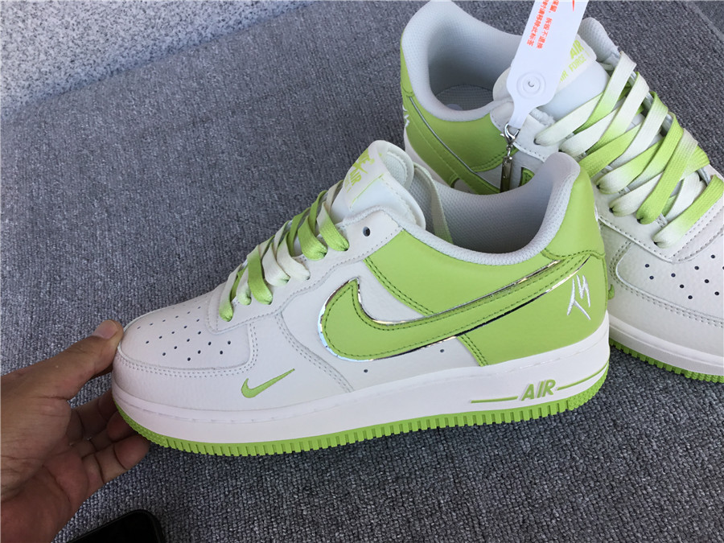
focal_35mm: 31
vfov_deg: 45.4
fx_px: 648
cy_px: 272
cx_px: 362
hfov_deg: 58.4
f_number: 2.4
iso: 25
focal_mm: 3.3
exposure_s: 1/229
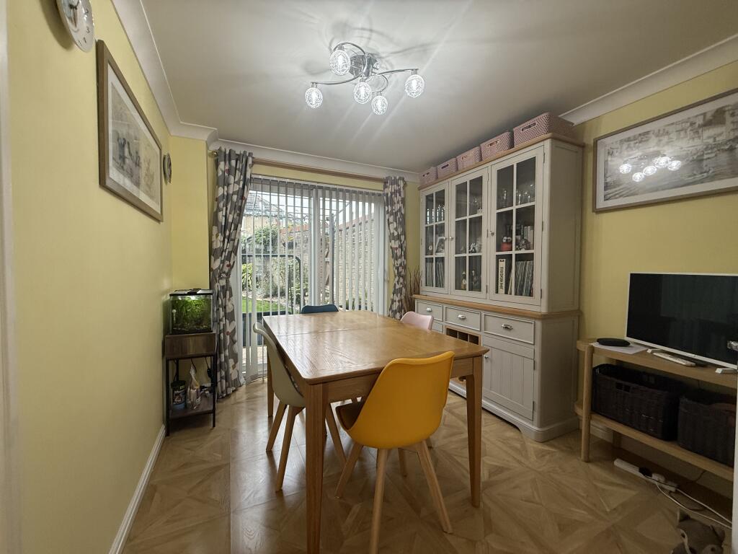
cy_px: 277
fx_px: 298
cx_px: 369
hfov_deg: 102.1
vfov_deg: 85.7
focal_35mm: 14
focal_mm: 2.22
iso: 200
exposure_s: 1/100
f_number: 2.2
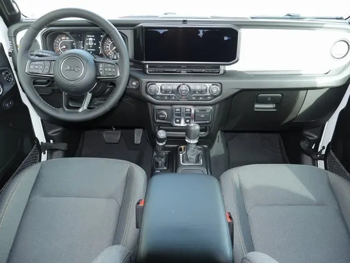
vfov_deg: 49.8
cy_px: 132
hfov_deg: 63.4
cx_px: 175
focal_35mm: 28
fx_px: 283
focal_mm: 14
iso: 800
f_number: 5
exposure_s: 1/60
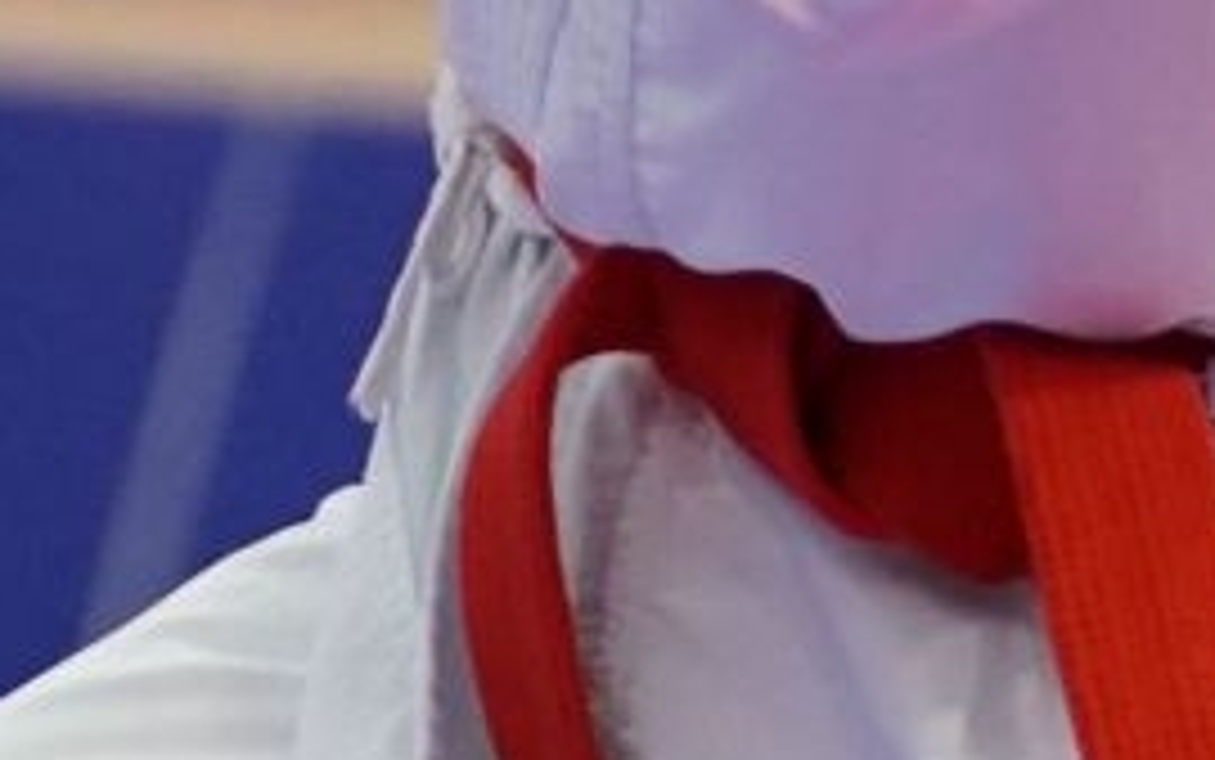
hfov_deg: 1.7
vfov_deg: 1.1
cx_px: -1080
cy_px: -1695
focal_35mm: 1202
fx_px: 39818
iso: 3200
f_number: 2.8
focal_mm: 118
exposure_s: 1/1000
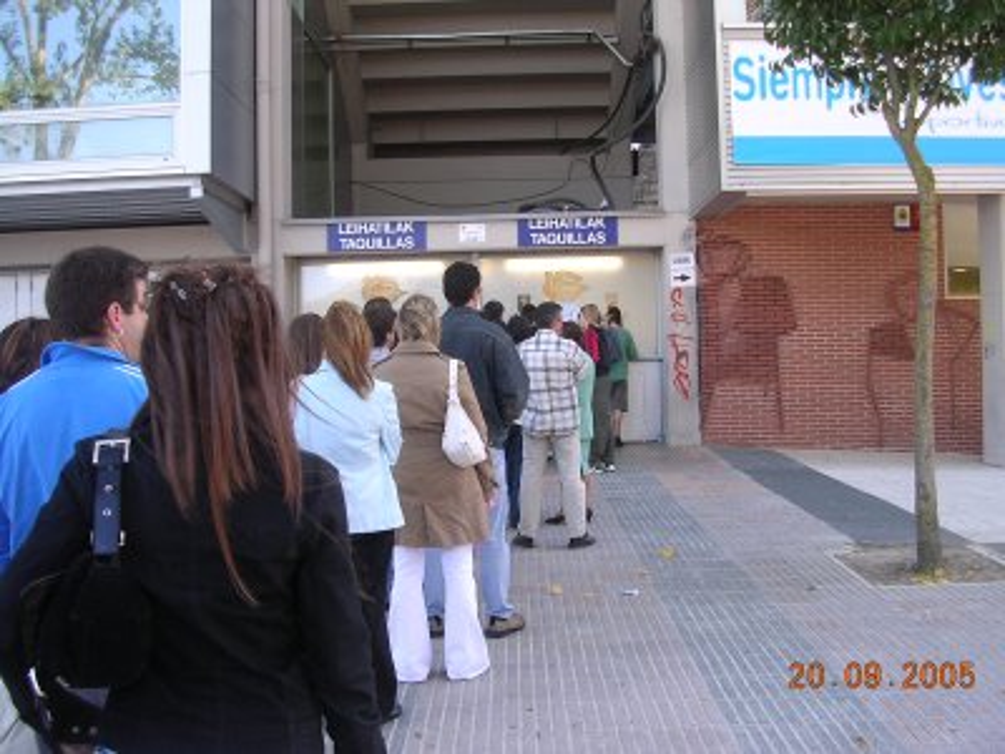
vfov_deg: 37.7
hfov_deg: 49.0
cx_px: 502
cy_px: 377
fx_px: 1103
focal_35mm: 38
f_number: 2.8
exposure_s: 1/74.6
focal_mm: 5.8
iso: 100
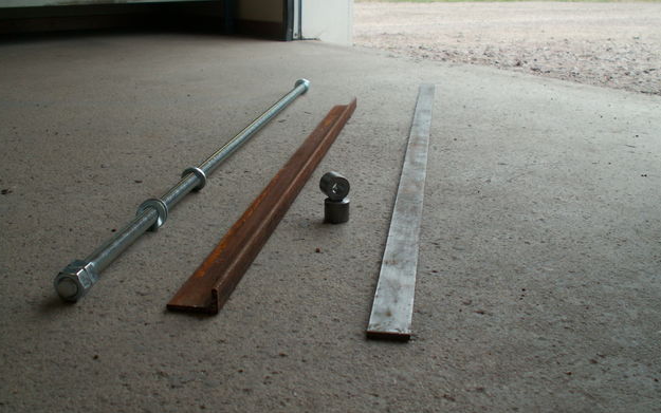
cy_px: 194
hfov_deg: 51.5
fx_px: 685
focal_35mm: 38
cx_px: 330
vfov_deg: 33.6
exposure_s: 1/80
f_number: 2.8
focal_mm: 5.86
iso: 50
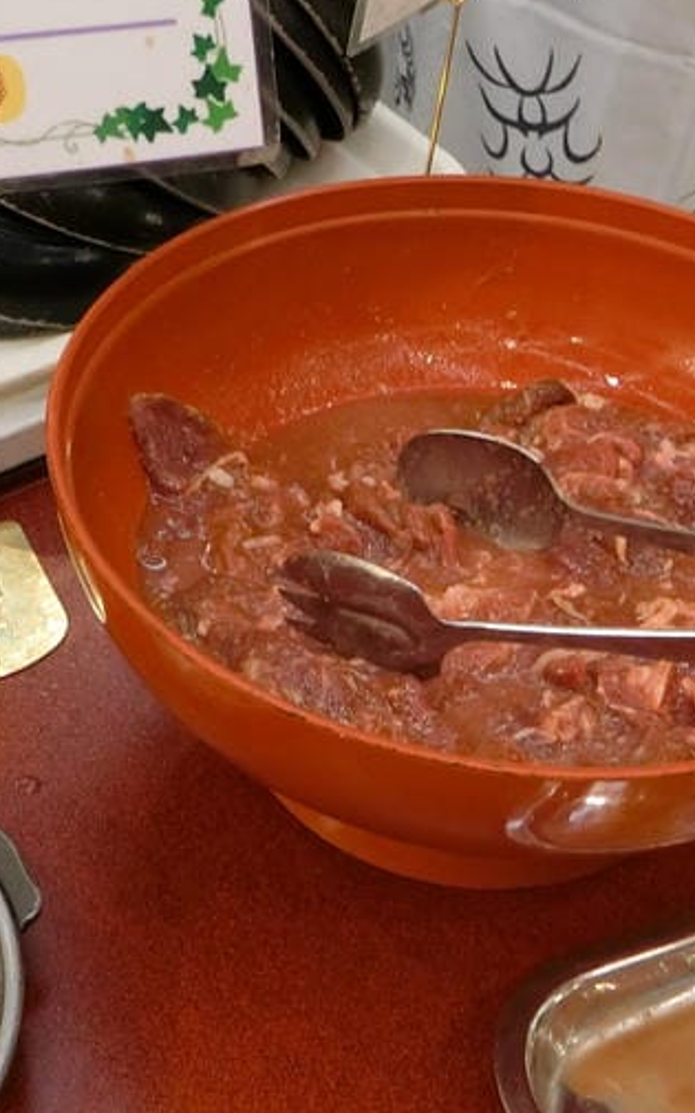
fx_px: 1912
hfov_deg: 20.6
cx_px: 287
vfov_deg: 32.4
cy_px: 659
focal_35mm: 63
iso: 400
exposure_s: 1/30
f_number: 2.8
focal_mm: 5.4
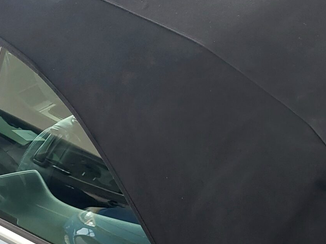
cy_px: 183
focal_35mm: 76
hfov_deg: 24.9
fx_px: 716
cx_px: 289
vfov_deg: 19.3
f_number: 1.8
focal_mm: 5.23
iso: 400
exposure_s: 1/50
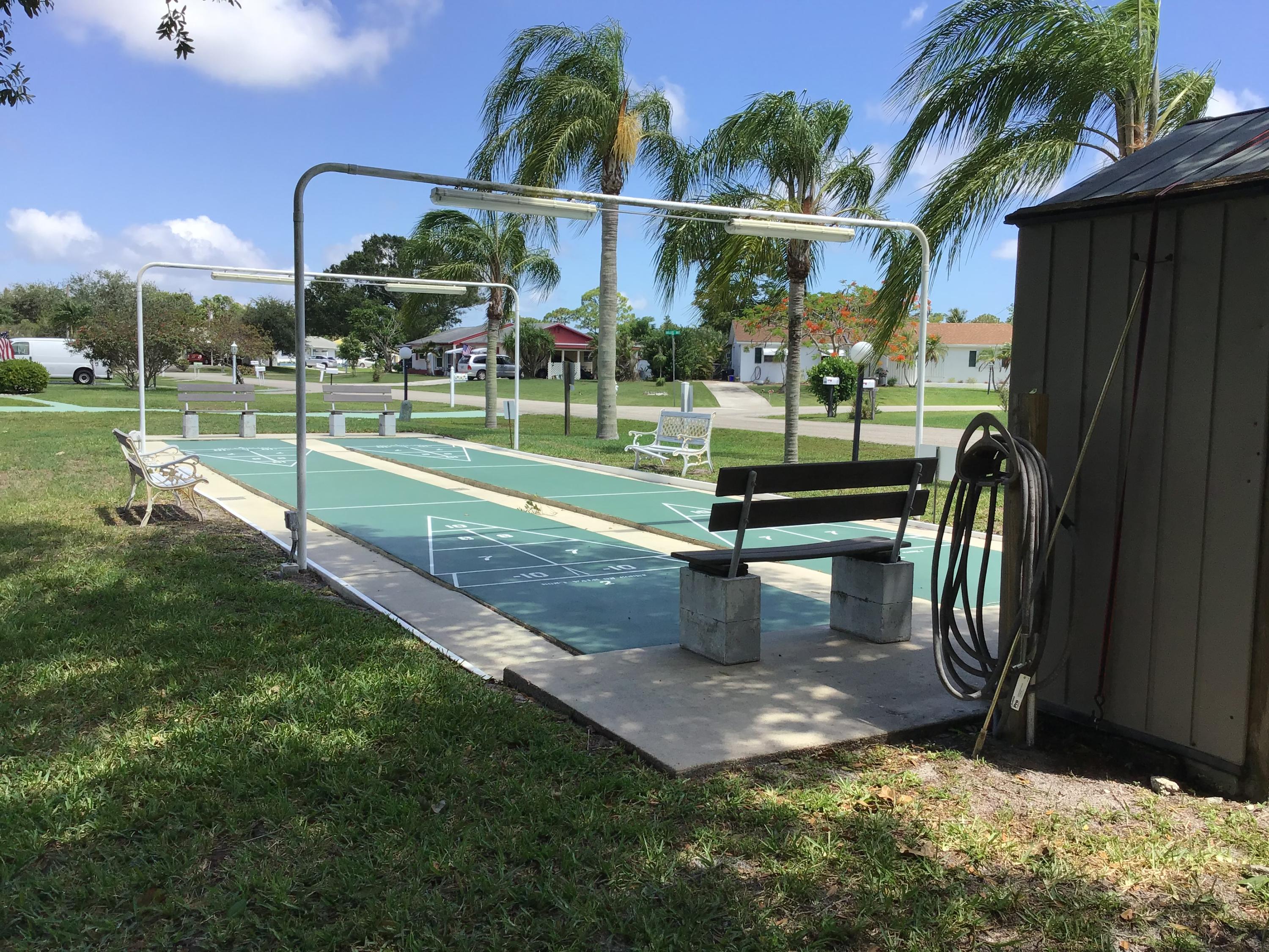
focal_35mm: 31
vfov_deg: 45.4
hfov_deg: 58.4
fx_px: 1136
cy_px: 476
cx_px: 634
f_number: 2.4
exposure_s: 1/905
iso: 25
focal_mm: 3.3
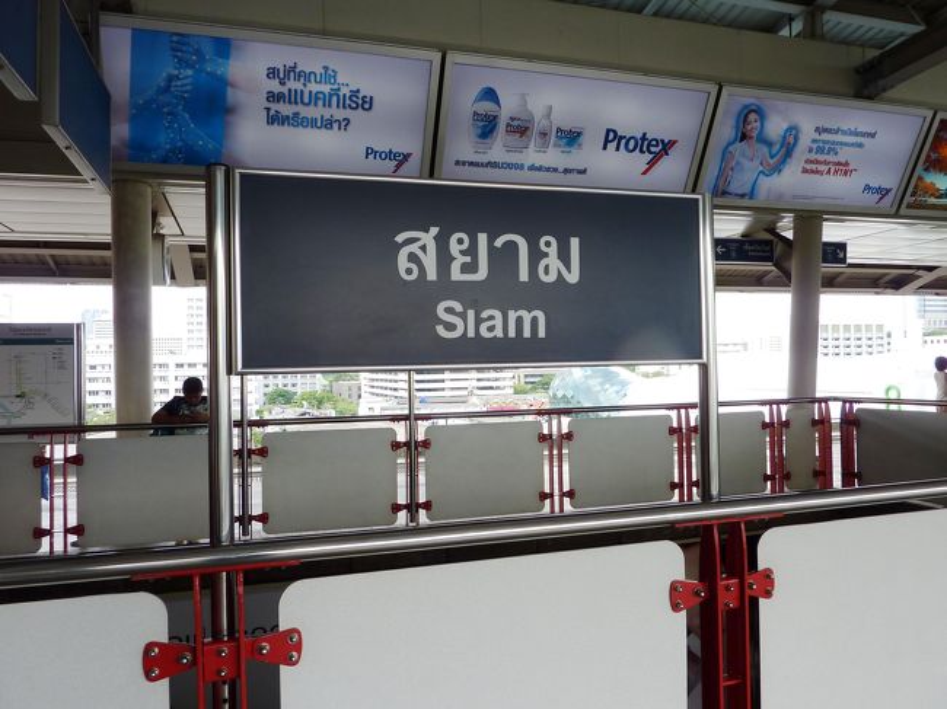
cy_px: 354
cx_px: 474
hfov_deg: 69.4
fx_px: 684
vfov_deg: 54.8
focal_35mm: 25
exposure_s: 1/100
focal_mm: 4.1
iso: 80
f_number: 4
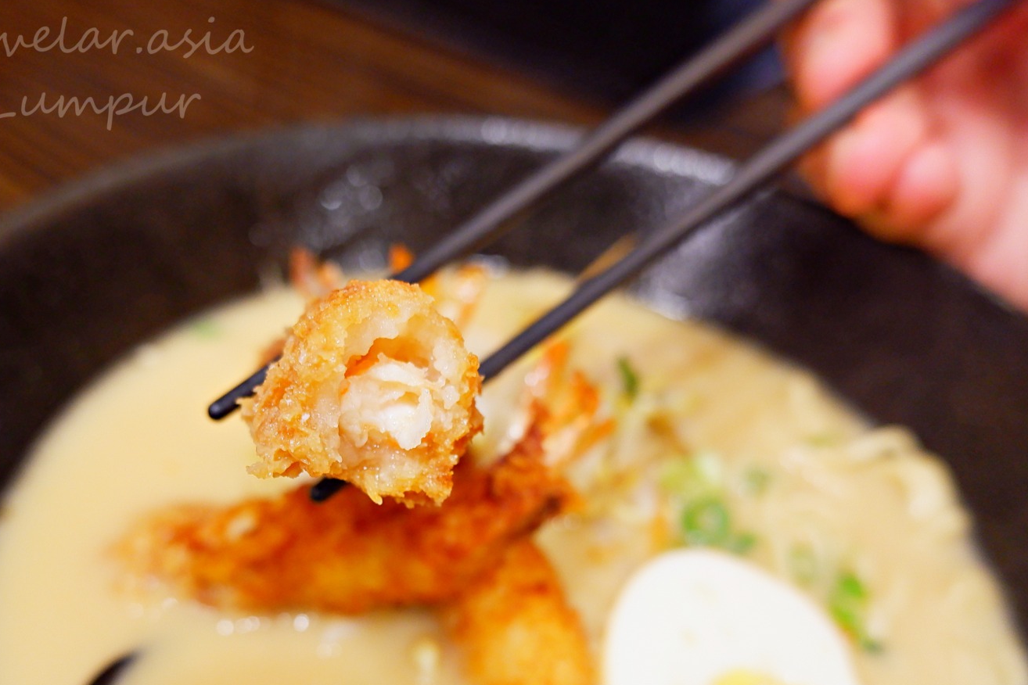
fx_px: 999
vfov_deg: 37.5
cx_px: 395
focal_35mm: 35
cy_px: 448
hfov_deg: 53.9
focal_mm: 15
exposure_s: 1/34
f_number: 3.5
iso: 1000
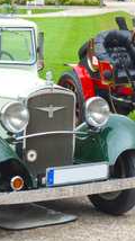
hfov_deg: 9.7
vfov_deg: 17.1
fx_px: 797
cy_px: 75
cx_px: 76
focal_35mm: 125
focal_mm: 8.2
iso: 80
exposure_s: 1/160
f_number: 4
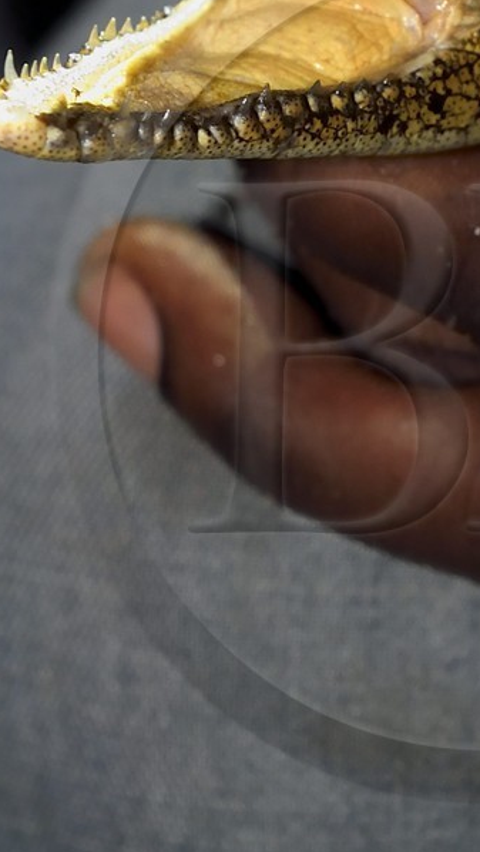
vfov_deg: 11.0
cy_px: 359
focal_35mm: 196
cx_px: 491
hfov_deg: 6.2
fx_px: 4429
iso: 1600
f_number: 6.3
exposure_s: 1/40
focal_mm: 70
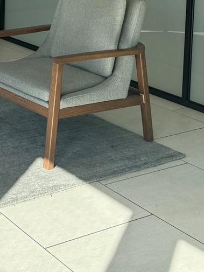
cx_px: -68
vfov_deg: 23.6
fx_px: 597
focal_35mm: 76
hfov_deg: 18.0
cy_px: -47
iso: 80
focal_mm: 6.76
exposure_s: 1/1238
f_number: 1.78
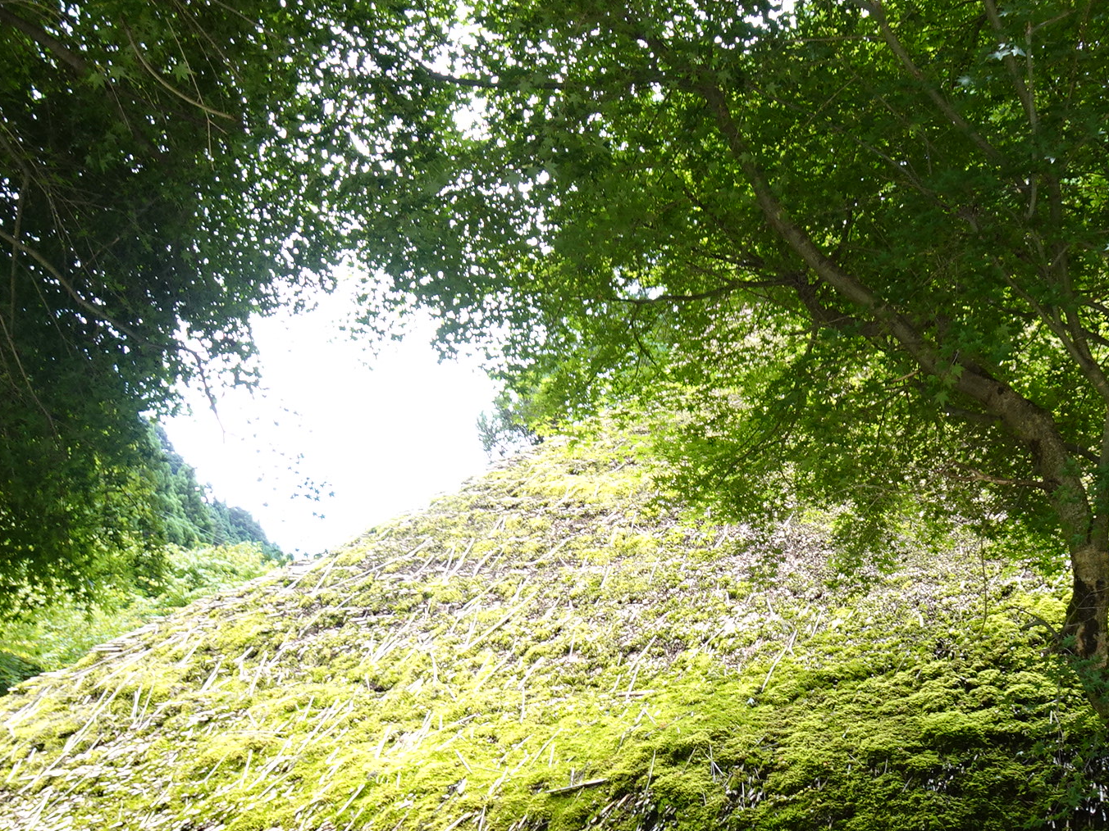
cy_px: 670
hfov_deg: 40.9
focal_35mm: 46
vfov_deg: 30.7
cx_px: 706
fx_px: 1474
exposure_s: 1/60
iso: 80
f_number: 3.5
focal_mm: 4.25
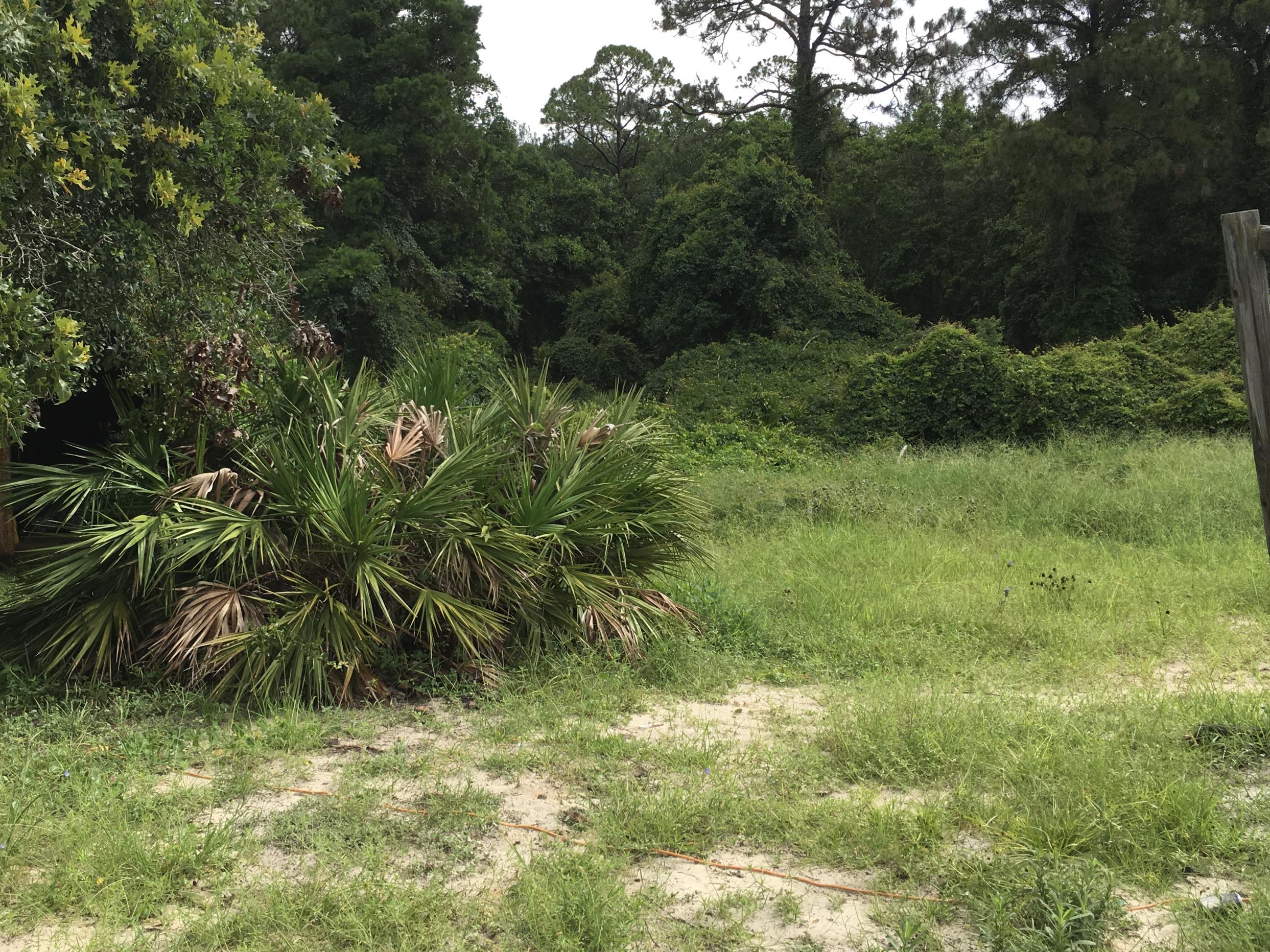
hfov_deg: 52.3
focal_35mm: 35
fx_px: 1284
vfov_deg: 40.6
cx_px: 510
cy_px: 404
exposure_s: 1/810
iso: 25
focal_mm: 4.15
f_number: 2.2
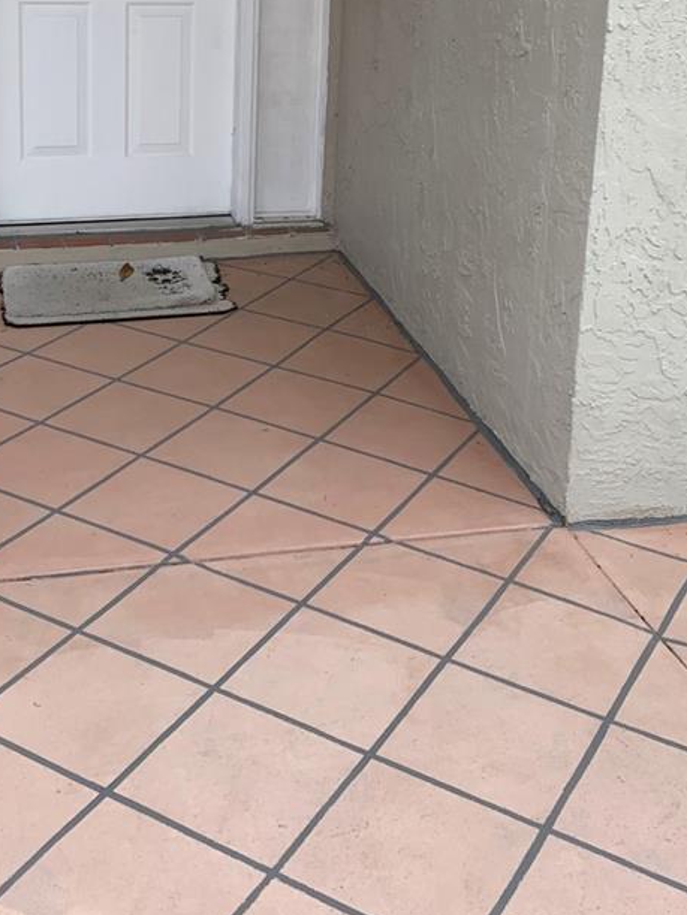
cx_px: 293
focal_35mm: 51
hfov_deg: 28.5
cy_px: 169
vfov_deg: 36.1
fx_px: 1350
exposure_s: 1/727
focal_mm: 4.25
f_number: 1.8
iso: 25
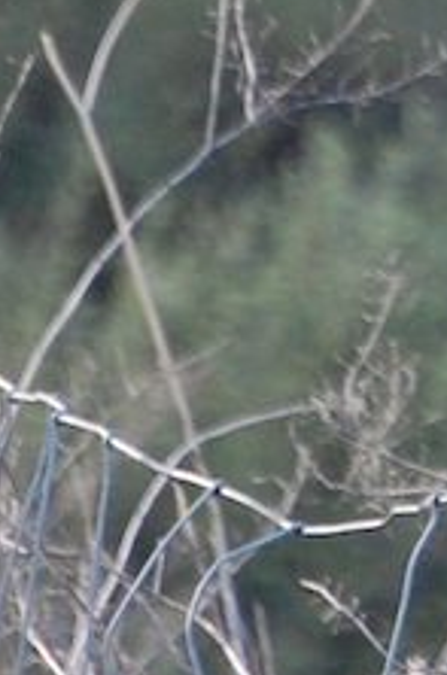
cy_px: -324
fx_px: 28946
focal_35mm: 1547
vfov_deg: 1.3
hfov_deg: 0.9
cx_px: 1007
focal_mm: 200
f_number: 5.6
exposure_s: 1/500
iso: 640
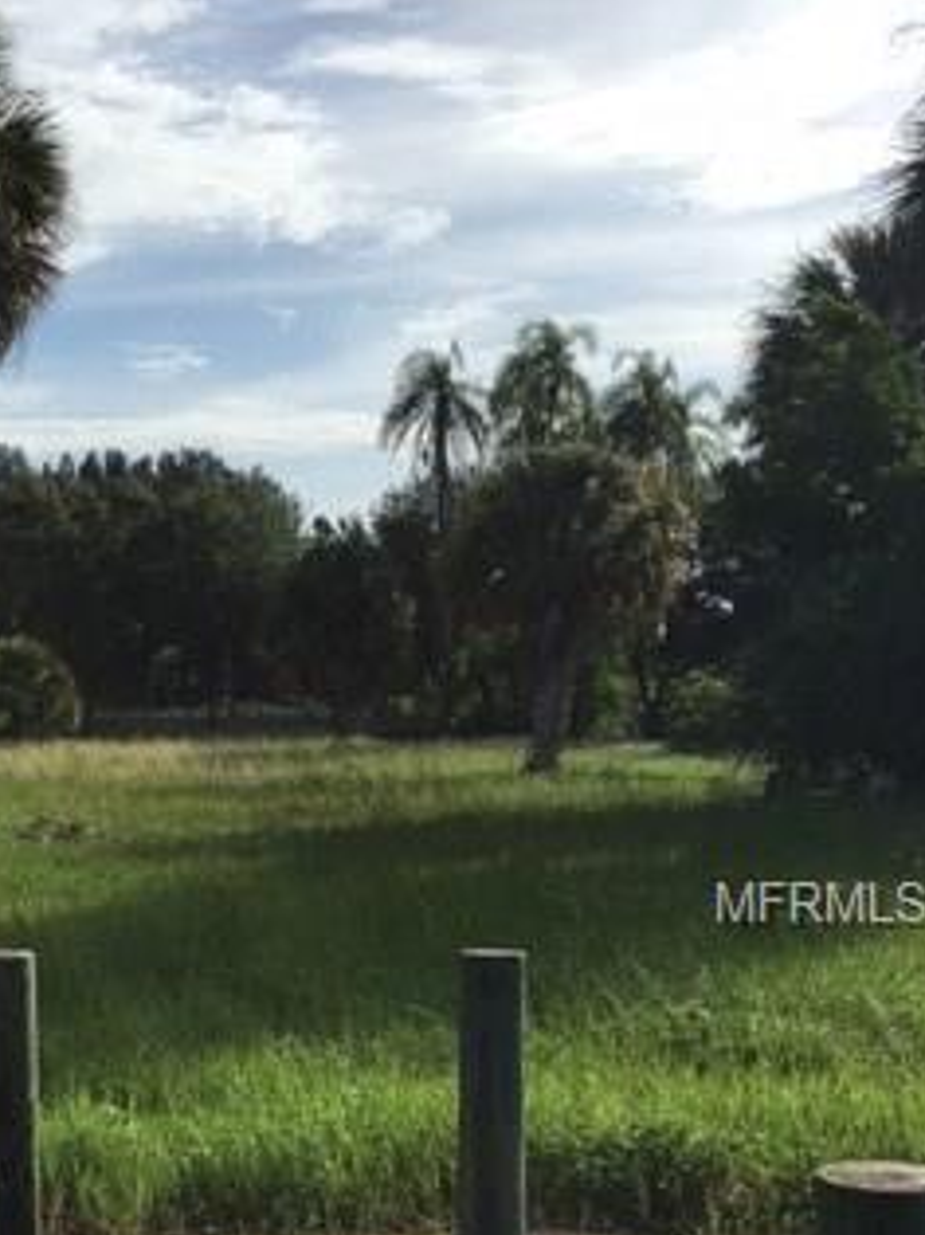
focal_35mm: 59
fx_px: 2104
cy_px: 906
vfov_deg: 32.2
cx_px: 12
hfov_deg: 23.8
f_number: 2.2
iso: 25
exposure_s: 1/2404
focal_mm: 4.15
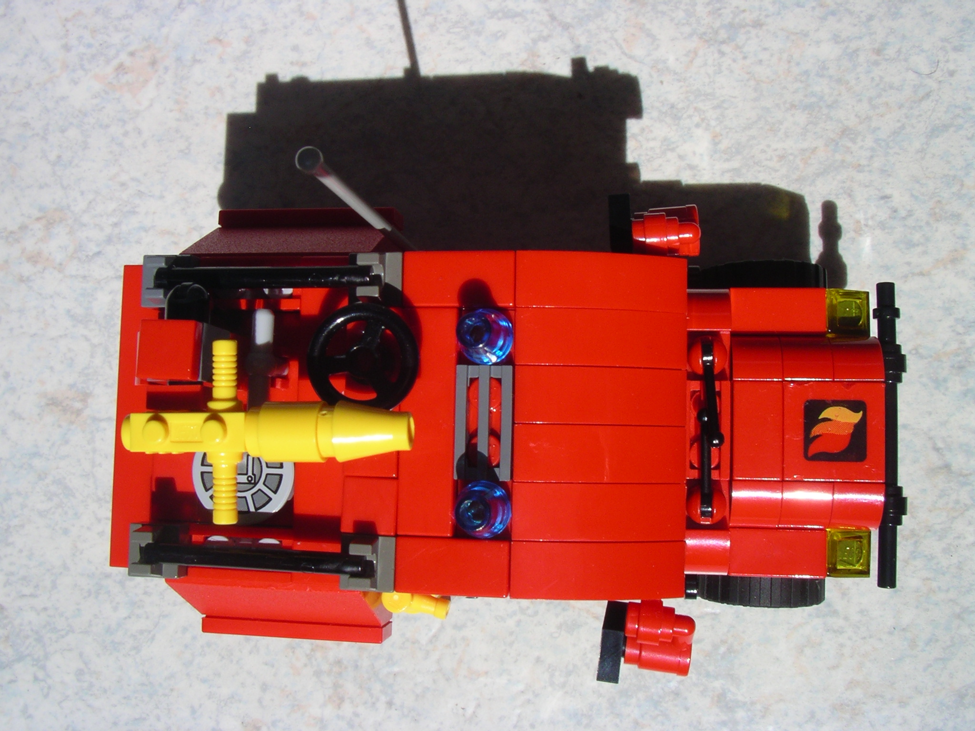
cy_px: 366
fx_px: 1042
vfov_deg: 38.7
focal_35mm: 37
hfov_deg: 50.1
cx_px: 488
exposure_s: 1/250
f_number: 6.9
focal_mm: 5.7
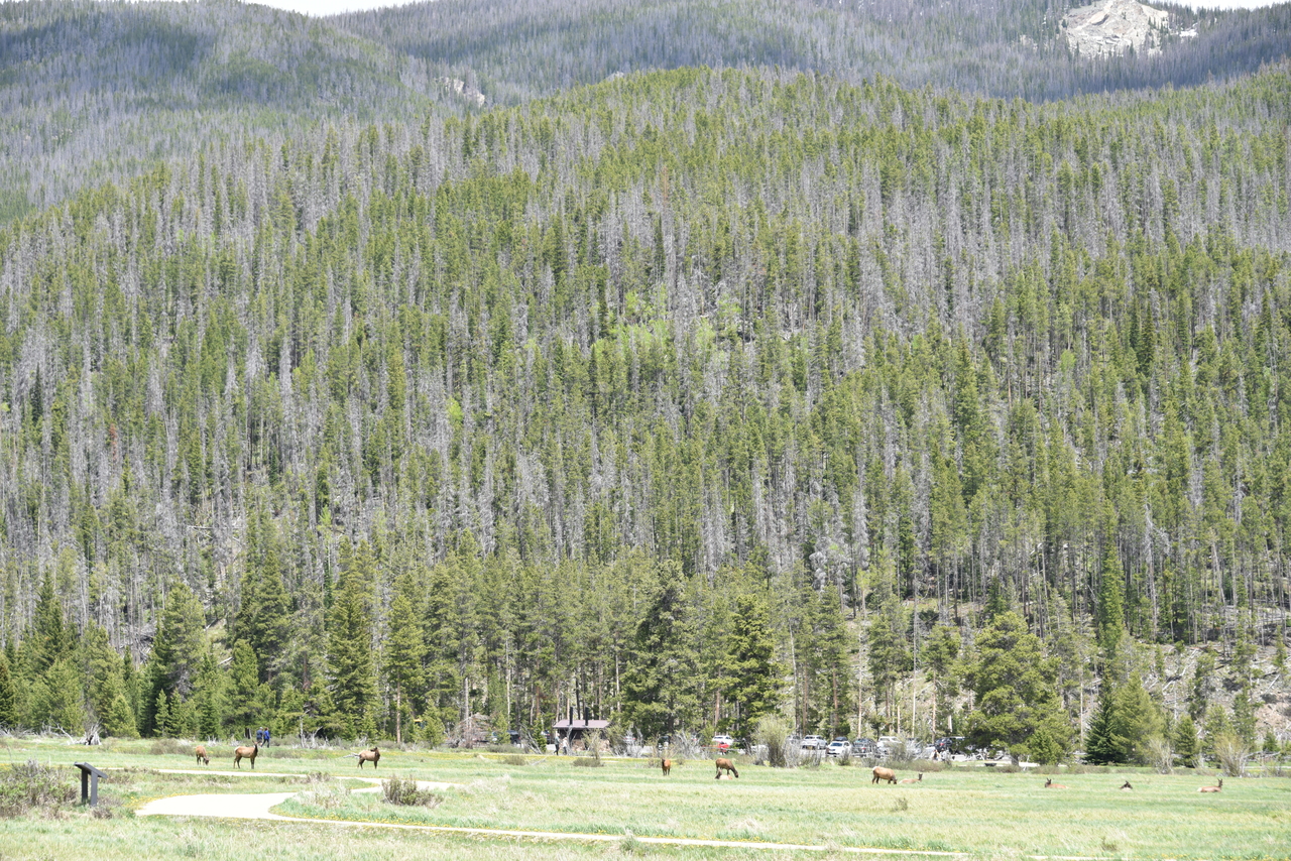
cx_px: 646
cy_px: 430
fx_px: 3515
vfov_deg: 14.0
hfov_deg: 20.8
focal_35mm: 98
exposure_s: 1/200
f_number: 6.3
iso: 100
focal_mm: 98
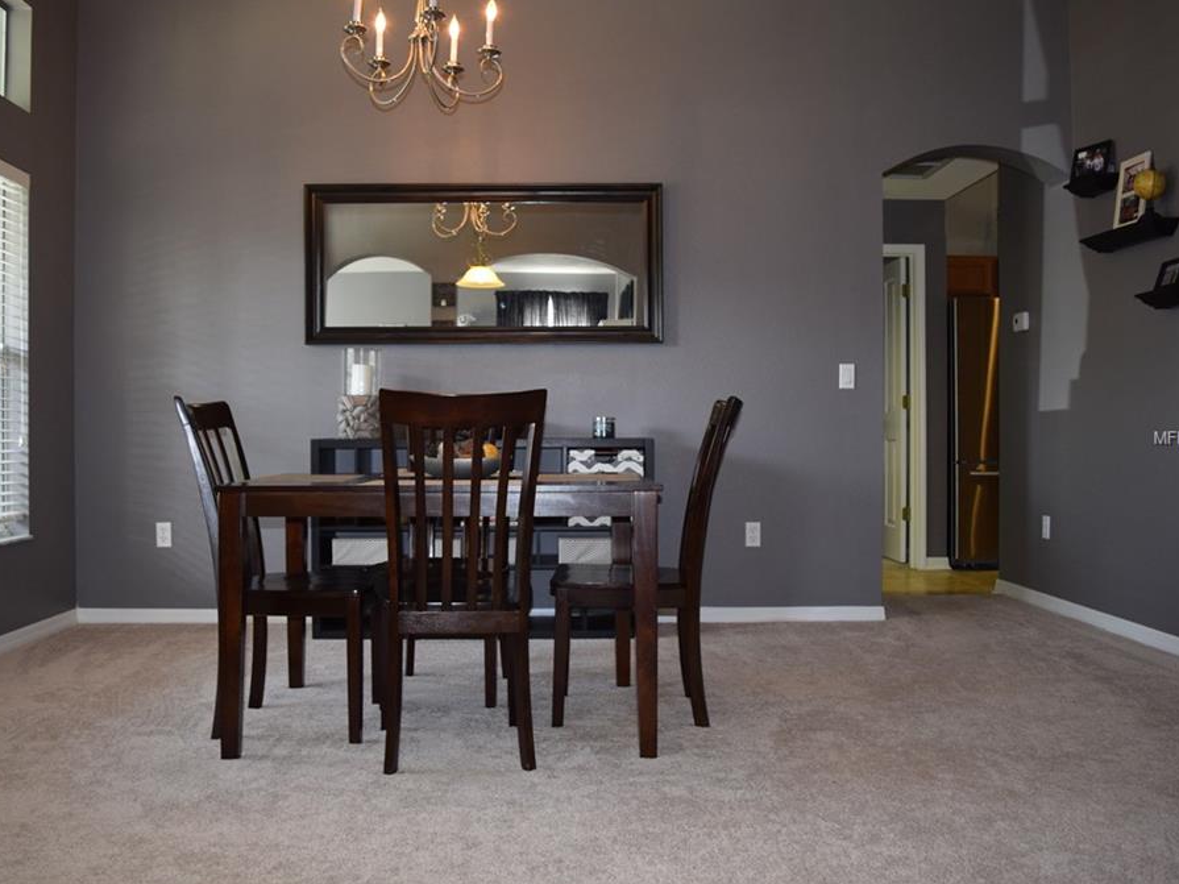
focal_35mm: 33
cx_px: 555
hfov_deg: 55.3
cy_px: 439
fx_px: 1124
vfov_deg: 42.9
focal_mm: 20
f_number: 4.5
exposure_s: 1/80
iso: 800
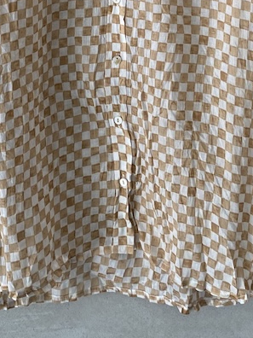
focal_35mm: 70
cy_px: -40
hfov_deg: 21.0
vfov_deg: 25.6
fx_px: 682
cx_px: 123
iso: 100
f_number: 1.8
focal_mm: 4.25
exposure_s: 1/121
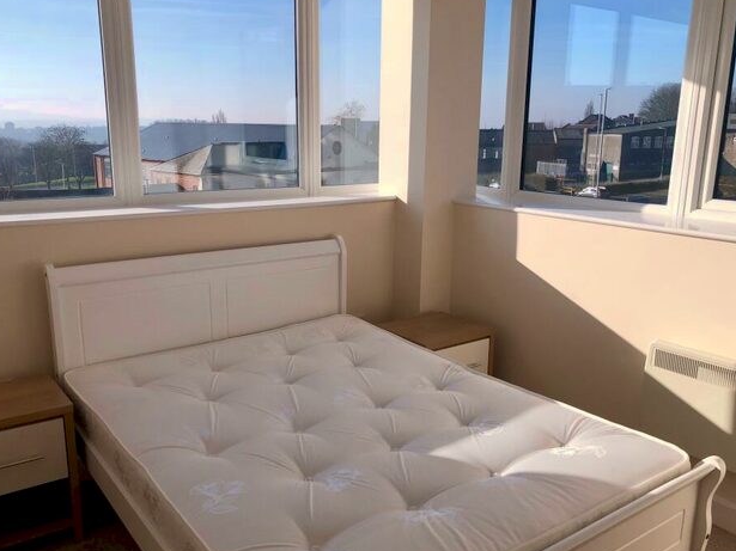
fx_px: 702
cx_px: 370
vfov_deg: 42.9
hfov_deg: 55.4
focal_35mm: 33
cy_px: 297
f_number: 1.8
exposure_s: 1/1919
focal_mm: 3.99
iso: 20
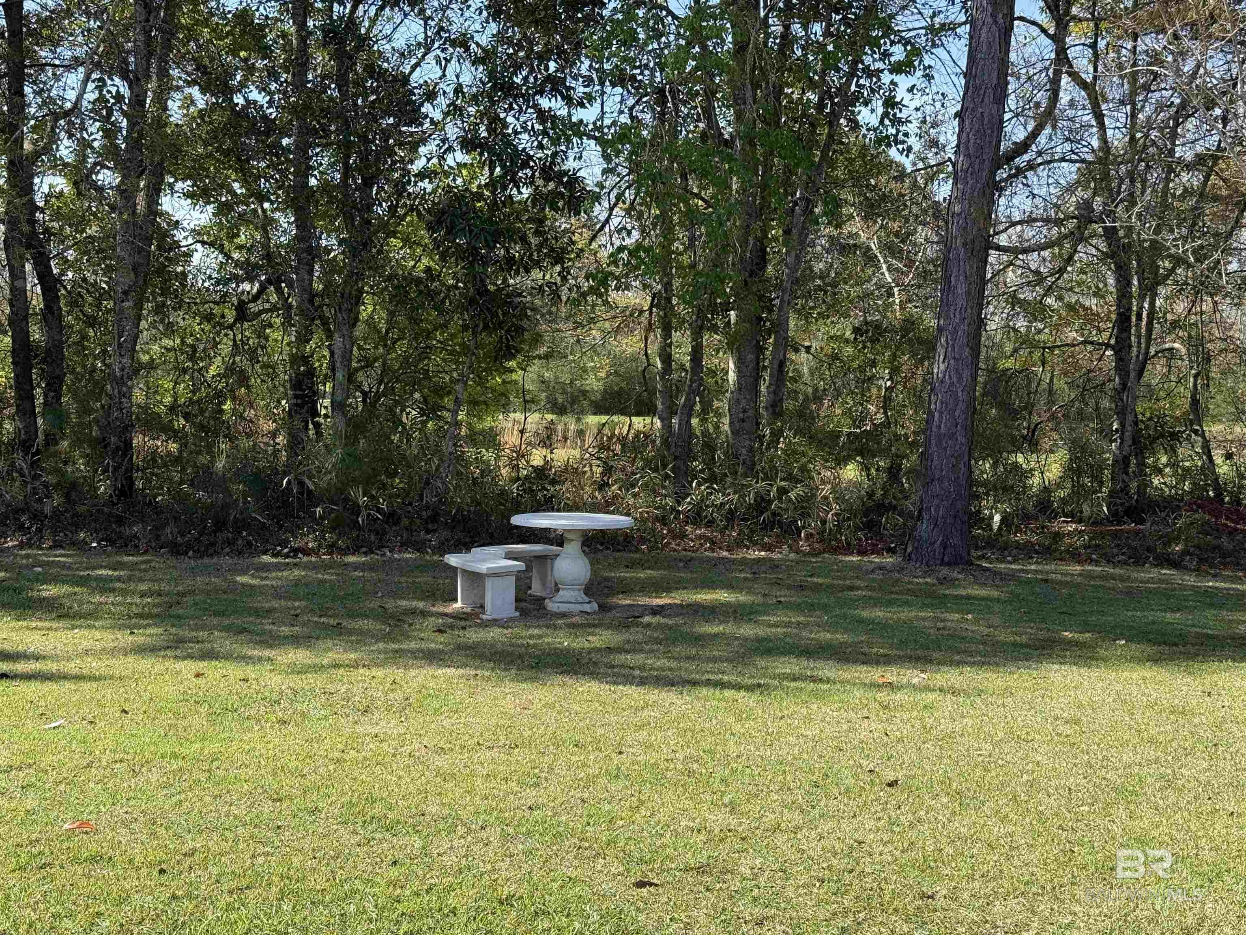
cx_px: 623
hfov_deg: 39.7
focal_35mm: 48
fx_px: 1728
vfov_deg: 30.3
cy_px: 468
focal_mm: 6.76
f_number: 1.78
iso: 80
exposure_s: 1/1838
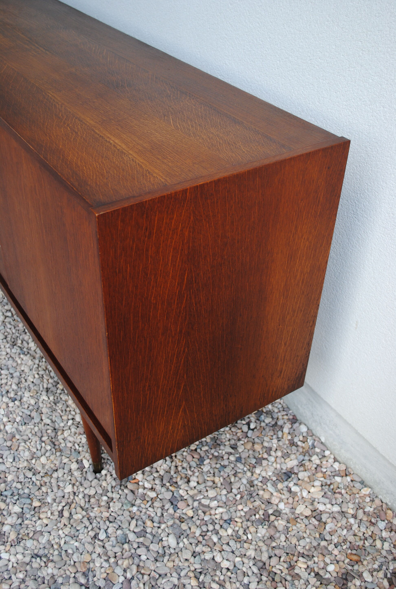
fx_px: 591
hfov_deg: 37.0
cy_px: 294
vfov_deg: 53.0
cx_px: 198
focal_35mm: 36
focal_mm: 24
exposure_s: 1/80
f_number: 4.5
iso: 200
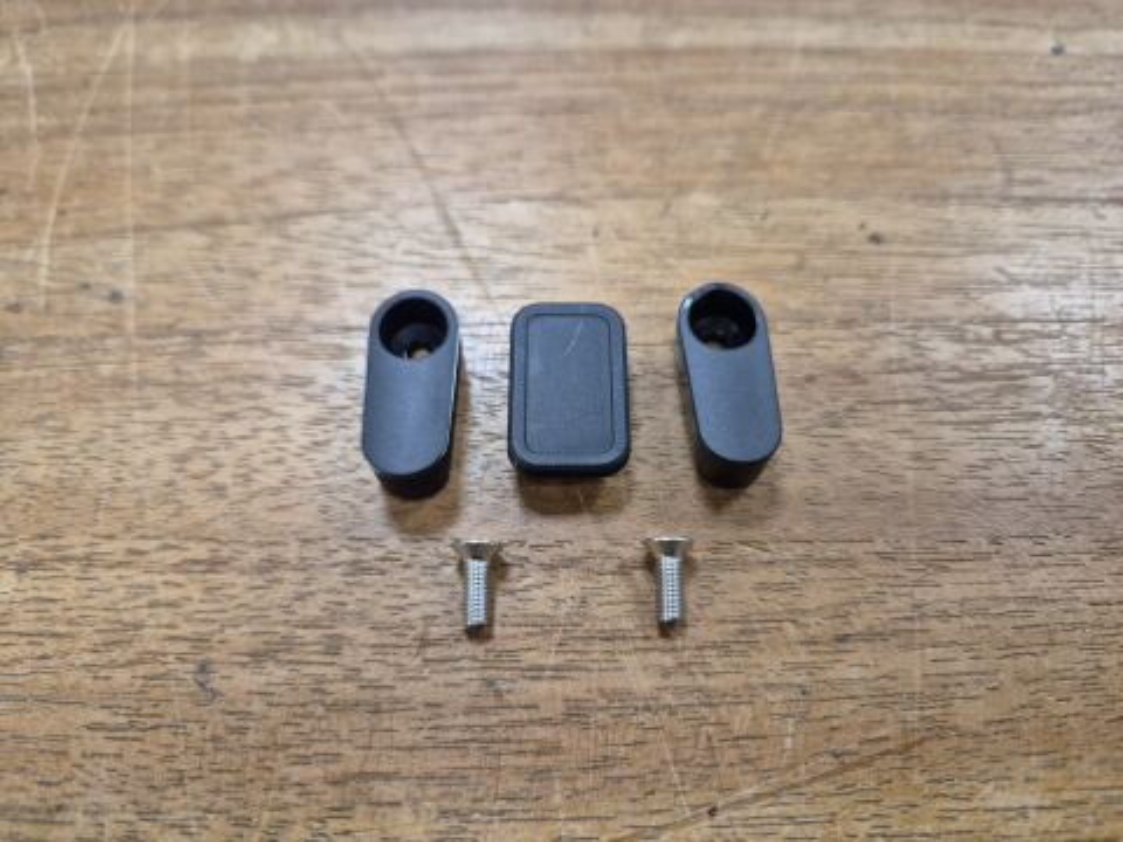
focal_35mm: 23
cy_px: 421
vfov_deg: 58.9
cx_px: 562
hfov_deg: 73.9
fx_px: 746
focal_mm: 5.4
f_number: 1.8
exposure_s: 1/100
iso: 200
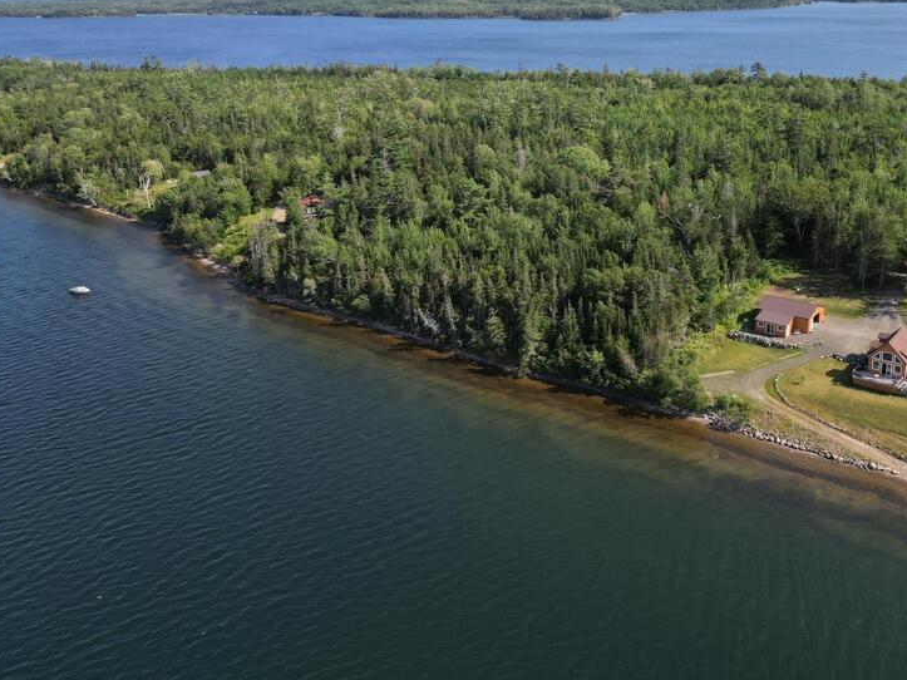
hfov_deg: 53.7
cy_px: 208
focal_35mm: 34
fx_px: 891
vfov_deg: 41.1
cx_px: 528
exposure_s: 1/500
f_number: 1.7
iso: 110
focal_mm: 6.72
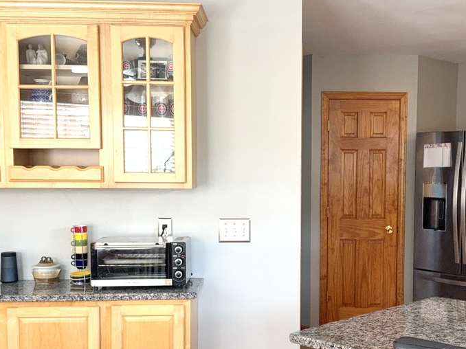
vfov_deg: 28.5
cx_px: 291
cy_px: 212
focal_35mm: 51
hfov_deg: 37.3
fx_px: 686
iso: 200
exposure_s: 1/60
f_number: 1.78
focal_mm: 6.76
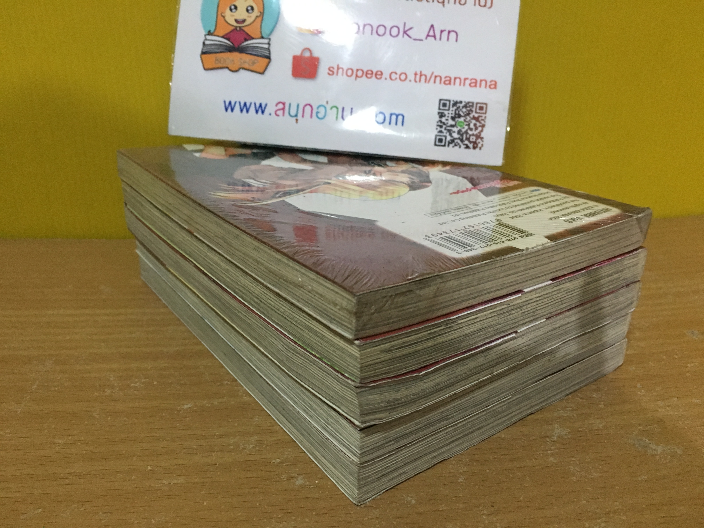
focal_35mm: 29
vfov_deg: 48.2
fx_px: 590
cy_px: 264
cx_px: 352
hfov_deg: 61.7
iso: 200
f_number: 2.2
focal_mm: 4.15
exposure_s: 1/25
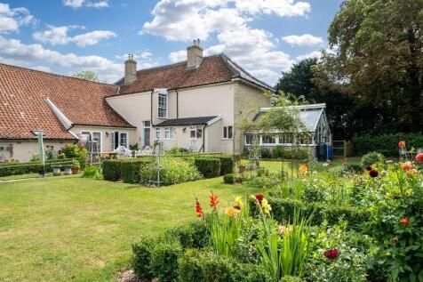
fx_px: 258
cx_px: 212
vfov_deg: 57.2
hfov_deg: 78.6
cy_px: 141
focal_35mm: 22
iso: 160
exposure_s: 1/200
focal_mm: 14.6
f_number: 9
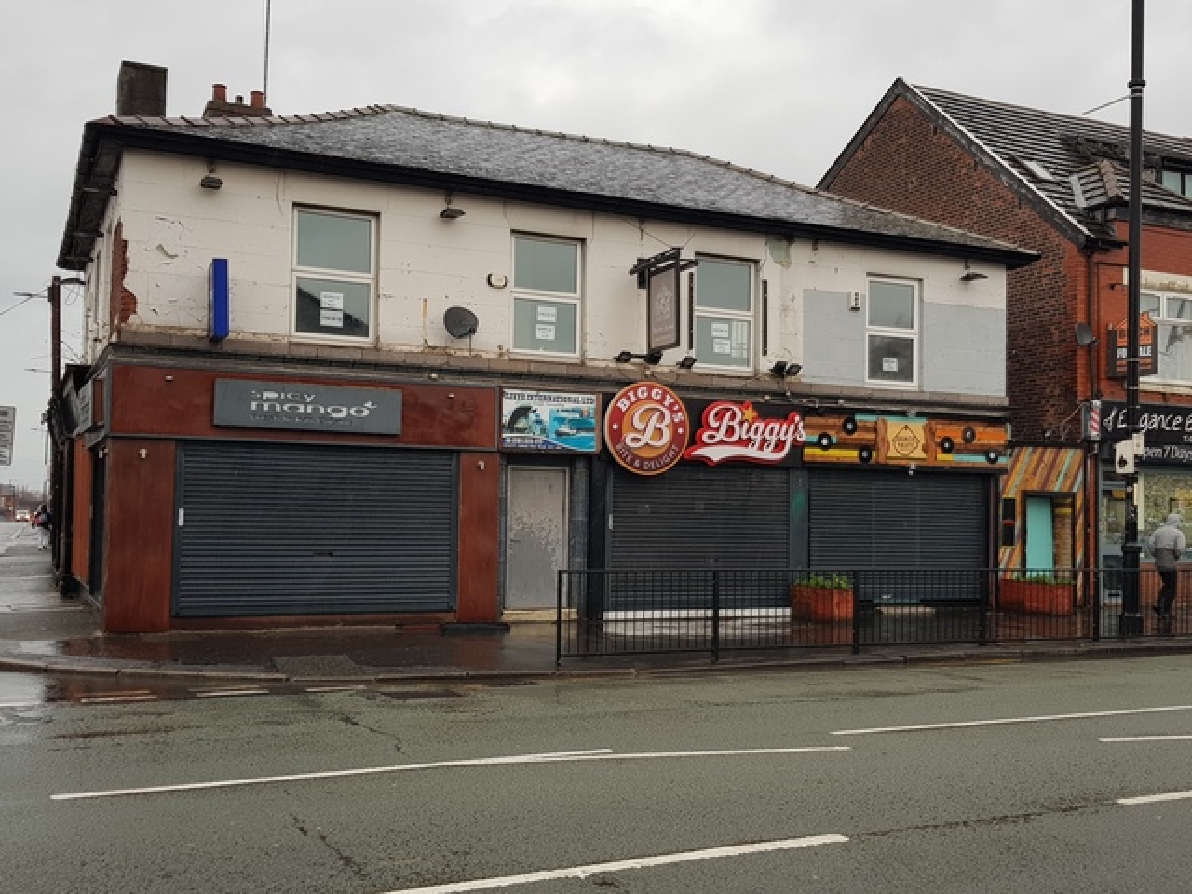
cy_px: 447
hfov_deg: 67.3
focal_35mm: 26
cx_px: 596
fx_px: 895
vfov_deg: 53.1
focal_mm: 4.2
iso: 40
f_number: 1.7
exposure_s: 1/75
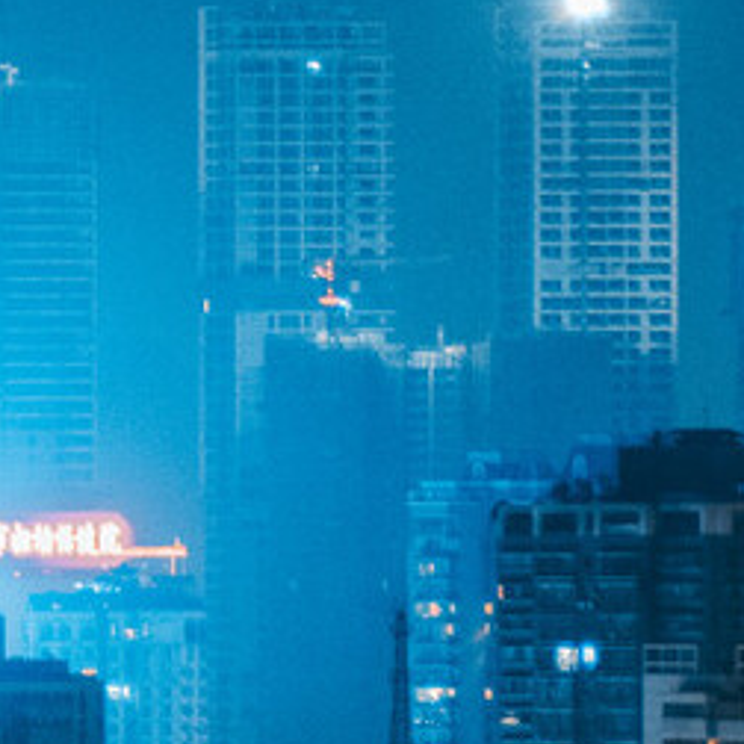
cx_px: -762
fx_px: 21375
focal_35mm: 879
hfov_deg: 2.0
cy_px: 524
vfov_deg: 2.0
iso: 1600
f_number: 4.5
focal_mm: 145
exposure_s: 1/3
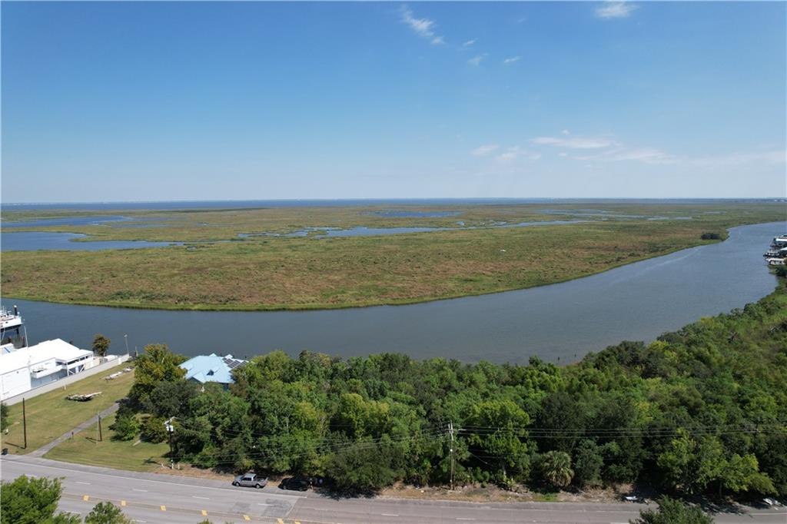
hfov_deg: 78.6
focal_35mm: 22
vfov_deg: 57.2
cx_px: 394
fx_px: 481
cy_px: 262
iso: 100
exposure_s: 1/2000
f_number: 2.8
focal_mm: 8.38
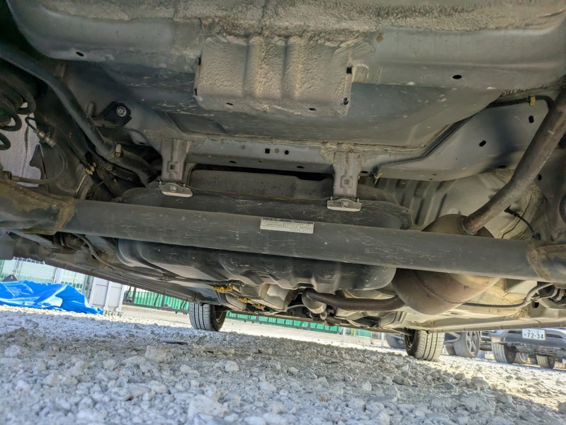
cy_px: 212
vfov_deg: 54.9
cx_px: 283
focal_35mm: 25
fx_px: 409
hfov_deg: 69.4
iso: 63
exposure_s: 1/817
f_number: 1.89
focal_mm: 5.43
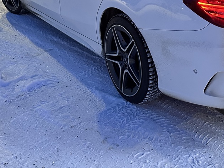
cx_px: 194
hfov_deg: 33.4
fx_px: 356
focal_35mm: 55
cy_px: -12
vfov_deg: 24.9
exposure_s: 1/33
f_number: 1.78
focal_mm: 6.86
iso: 800
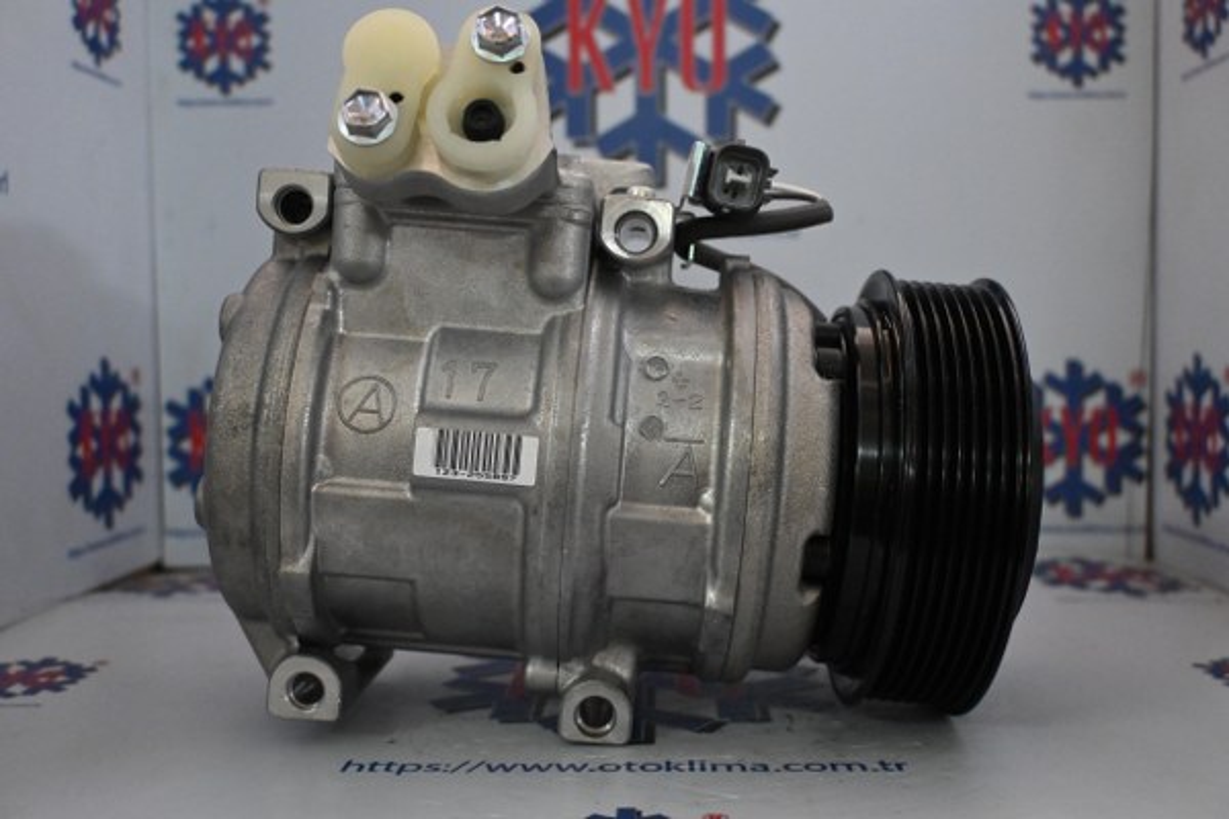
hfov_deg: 55.1
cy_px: 410
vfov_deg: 38.4
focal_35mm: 34
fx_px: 1178
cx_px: 614
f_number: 4.2
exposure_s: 1/60
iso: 3200
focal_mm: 23
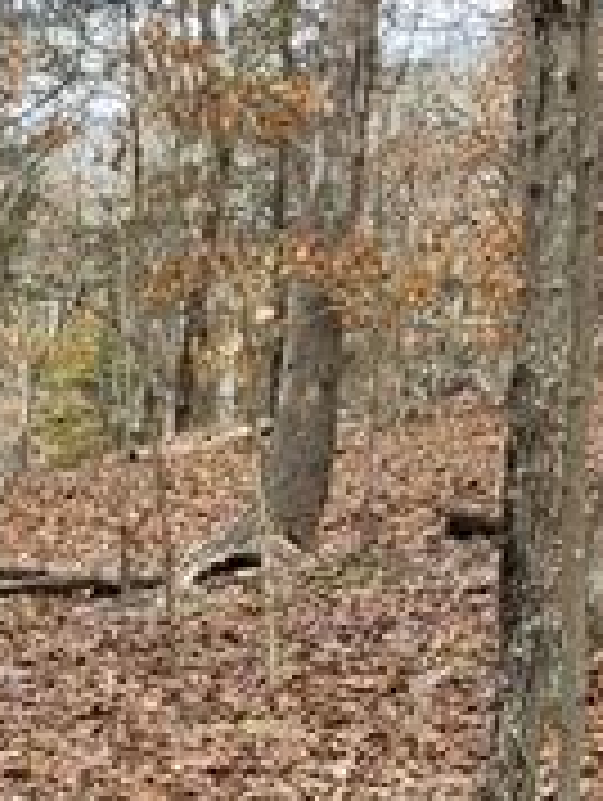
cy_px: 1192
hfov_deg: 12.0
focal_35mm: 112
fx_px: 2595
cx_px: -554
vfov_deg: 16.1
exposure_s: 1/180
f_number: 1.8
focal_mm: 5.4
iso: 40
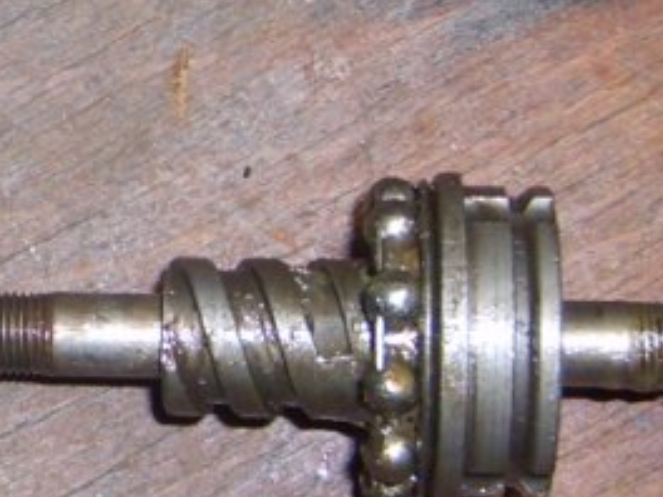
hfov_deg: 13.9
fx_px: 2605
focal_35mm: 136
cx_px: -208
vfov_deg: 10.9
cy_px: 120
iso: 100
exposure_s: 1/45
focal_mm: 5.8
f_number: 2.8
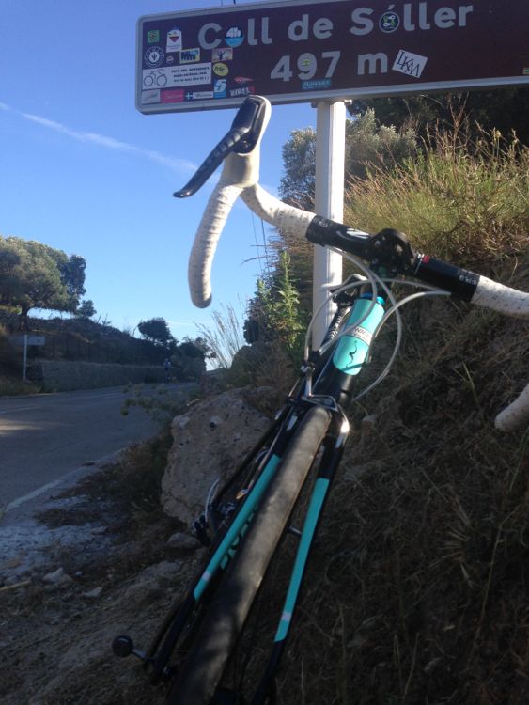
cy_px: 352
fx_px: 672
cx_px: 264
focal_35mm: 33
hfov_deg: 43.0
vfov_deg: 55.3
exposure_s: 1/919
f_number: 2.4
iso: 50
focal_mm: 4.12
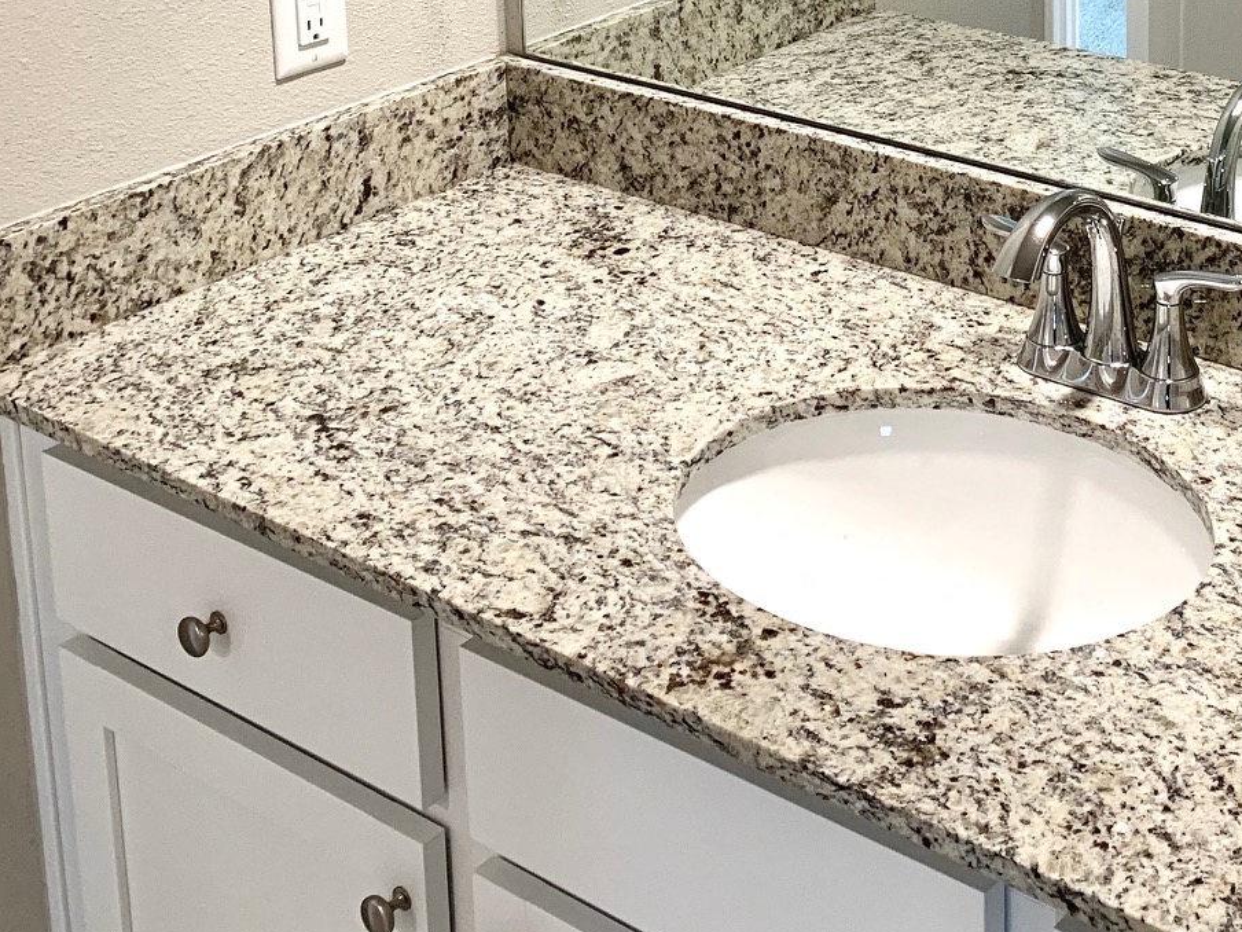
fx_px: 2081
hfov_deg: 32.1
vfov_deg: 23.2
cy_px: -181
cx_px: 1036
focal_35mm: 58
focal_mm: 4.25
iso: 100
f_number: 1.8
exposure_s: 1/60
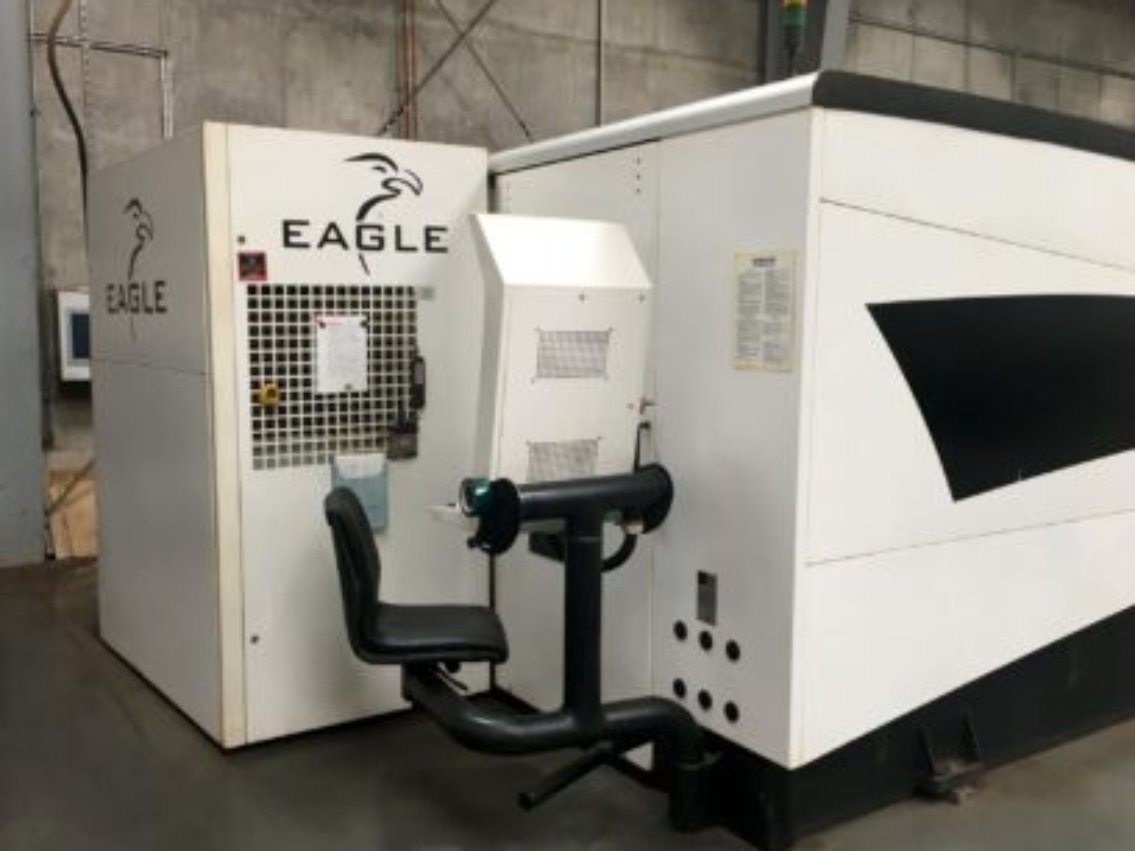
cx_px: 515
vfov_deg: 44.2
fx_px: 1049
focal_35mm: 32
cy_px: 439
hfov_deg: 56.7
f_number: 2.2
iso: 64
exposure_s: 1/33
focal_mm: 4.15
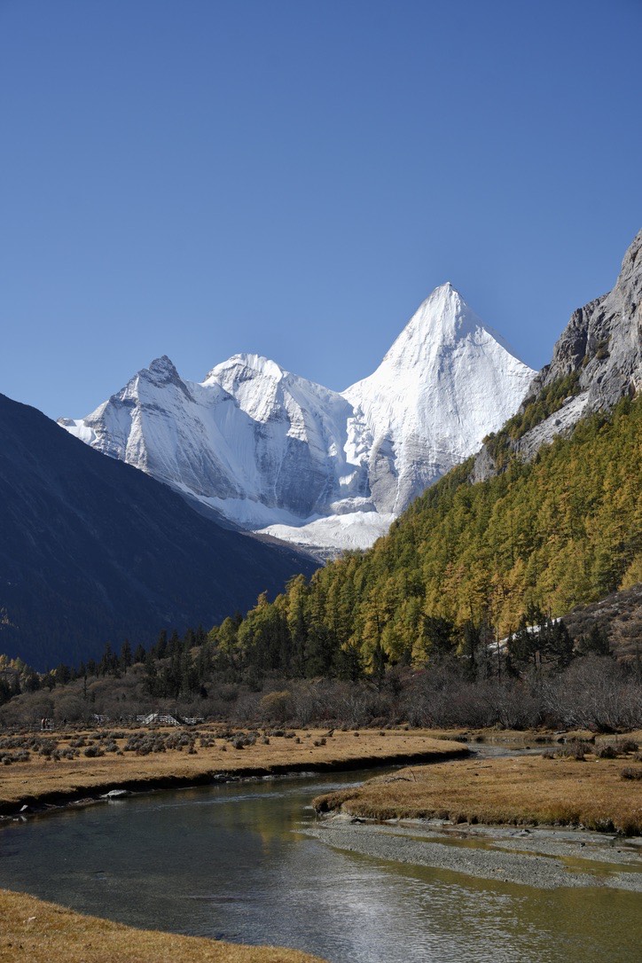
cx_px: 321
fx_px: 1498
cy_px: 482
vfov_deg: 35.6
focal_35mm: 56
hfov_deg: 24.2
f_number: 5.6
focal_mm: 56
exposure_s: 1/500
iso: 80
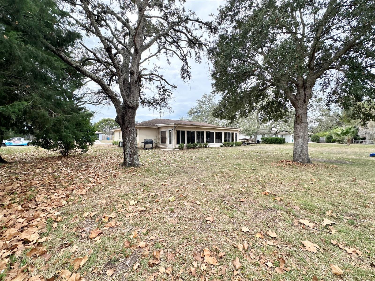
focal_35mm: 14
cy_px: 140
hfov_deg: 102.1
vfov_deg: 85.7
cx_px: 188
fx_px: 152
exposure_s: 1/376
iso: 40
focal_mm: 2.22
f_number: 2.2
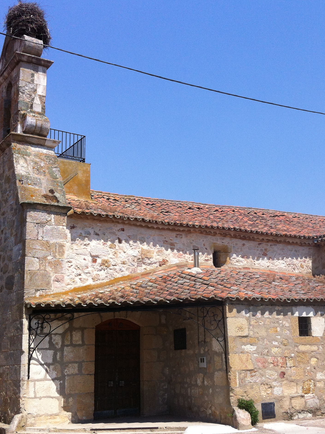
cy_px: 218
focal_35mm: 48
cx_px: 218
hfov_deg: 30.0
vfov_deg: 39.7
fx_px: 601
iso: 80
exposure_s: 1/1885
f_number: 2.8
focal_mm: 3.85
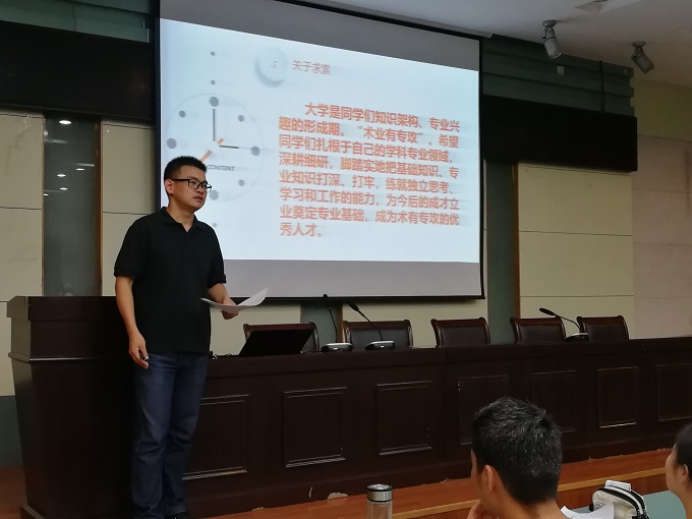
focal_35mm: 46
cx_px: 346
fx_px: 920
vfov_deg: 31.5
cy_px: 260
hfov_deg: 41.2
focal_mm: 3.84
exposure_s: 1/33.3
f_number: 2.2
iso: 400
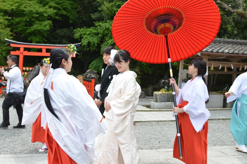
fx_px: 247
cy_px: 82
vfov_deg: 36.7
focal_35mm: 36
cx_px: 124
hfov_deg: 53.2
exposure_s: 1/2000
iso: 800
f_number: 5
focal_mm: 24
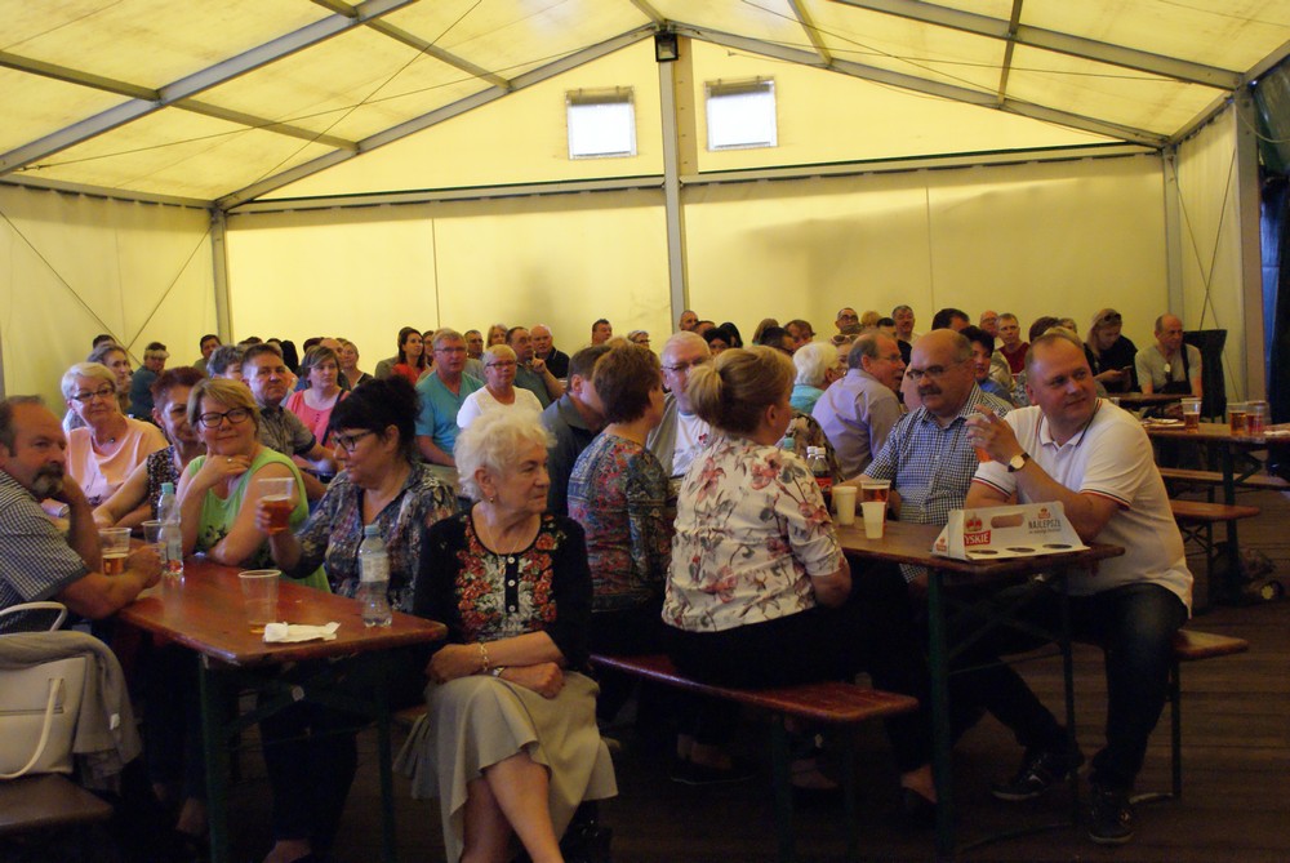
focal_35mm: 52
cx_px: 645
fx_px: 1883
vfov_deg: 25.8
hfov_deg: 37.8
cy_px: 432
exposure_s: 1/40
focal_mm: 35
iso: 1600
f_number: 5.6
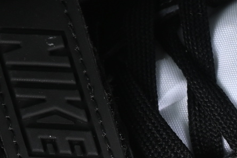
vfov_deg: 2.9
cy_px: 1
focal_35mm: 474
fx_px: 3120
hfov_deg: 4.3
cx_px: 145
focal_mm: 50
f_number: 6.3
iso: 160
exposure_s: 1/50
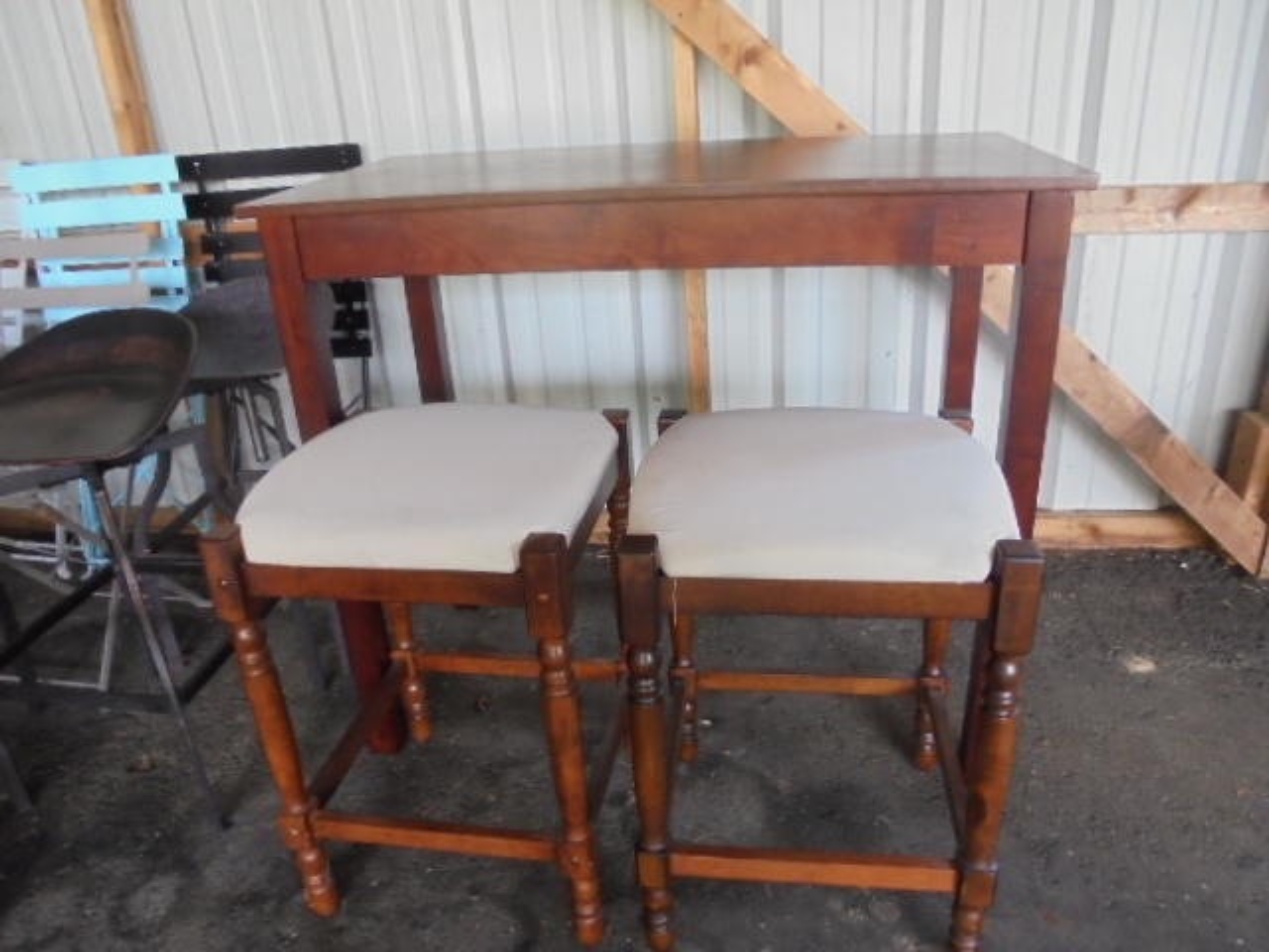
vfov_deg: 53.1
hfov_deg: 67.3
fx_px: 953
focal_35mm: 26
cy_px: 476
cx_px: 634
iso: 400
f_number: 3.5
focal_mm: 4.6
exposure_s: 1/30
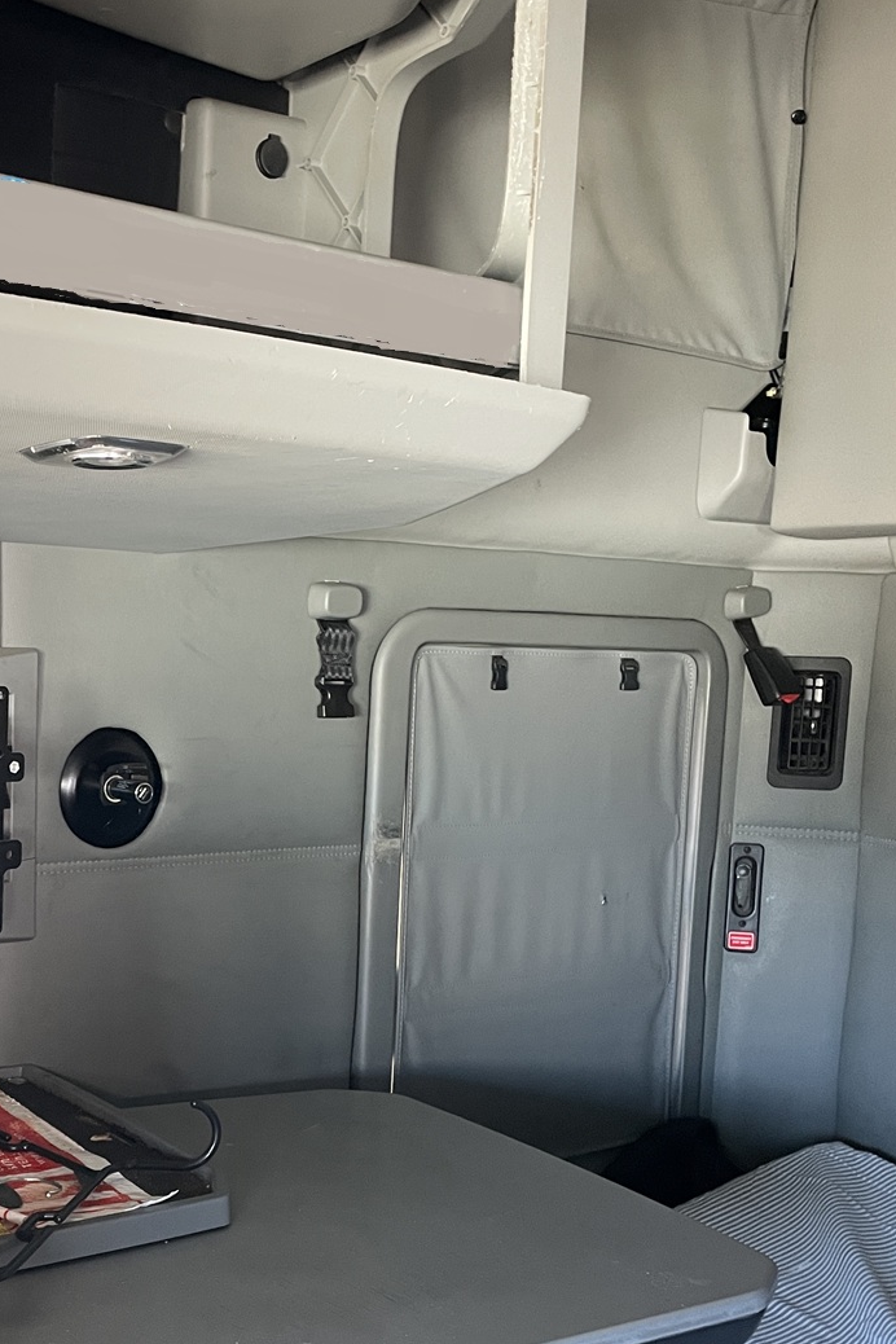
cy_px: 772
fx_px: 1568
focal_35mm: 42
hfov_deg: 30.9
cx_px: 152
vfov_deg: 46.3
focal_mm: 4.2
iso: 250
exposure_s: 1/60
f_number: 1.6
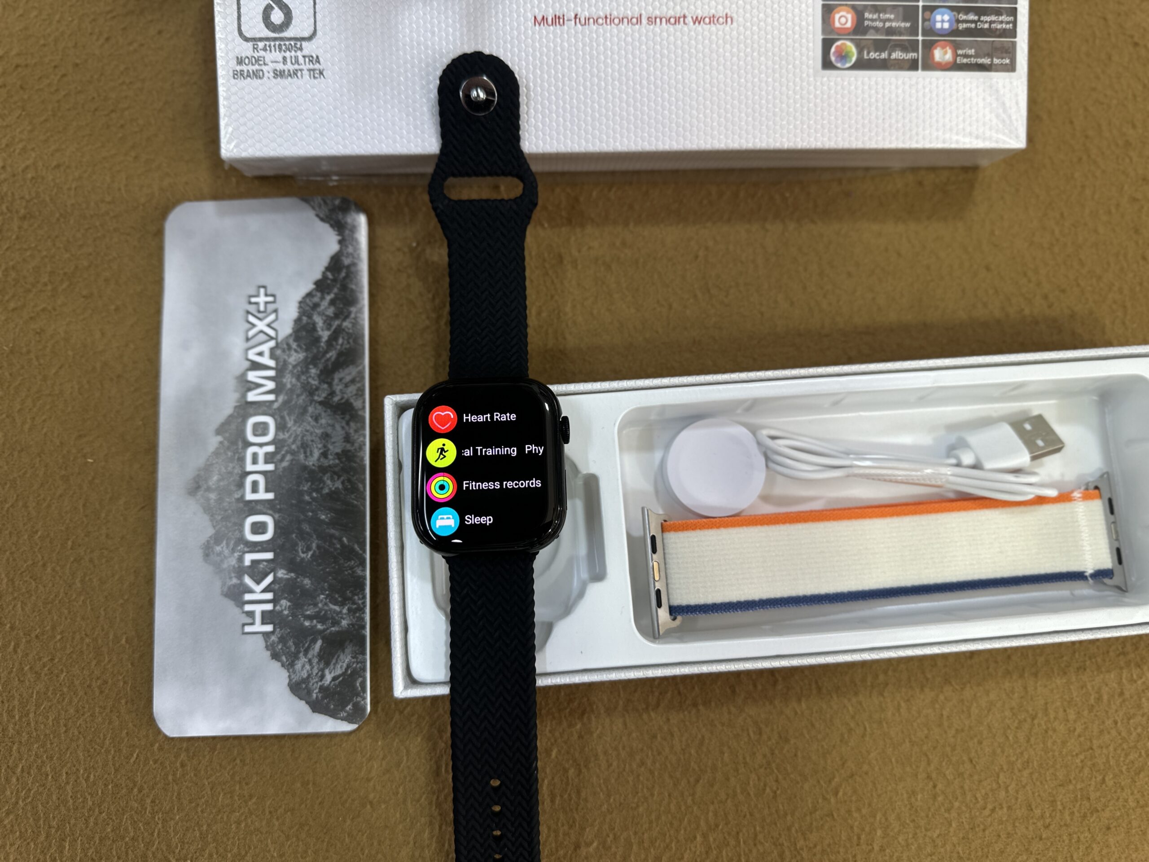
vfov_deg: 56.8
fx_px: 797
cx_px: 574
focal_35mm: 24
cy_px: 431
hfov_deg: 71.6
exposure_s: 1/100
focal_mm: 6.86
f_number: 1.78
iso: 125
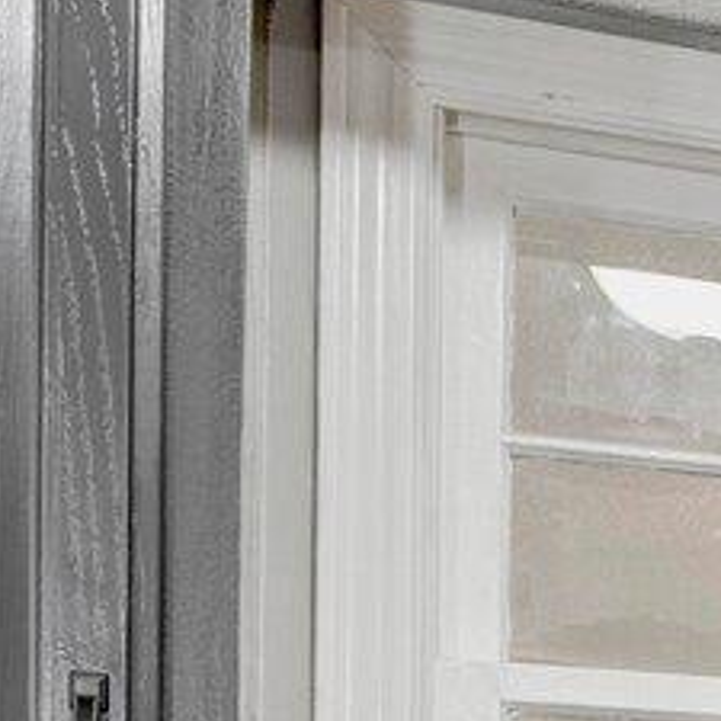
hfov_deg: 9.5
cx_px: 2445
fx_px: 2770
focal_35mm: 118
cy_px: 1072
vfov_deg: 13.9
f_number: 8
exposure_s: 1/3.33
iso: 400
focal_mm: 15.2
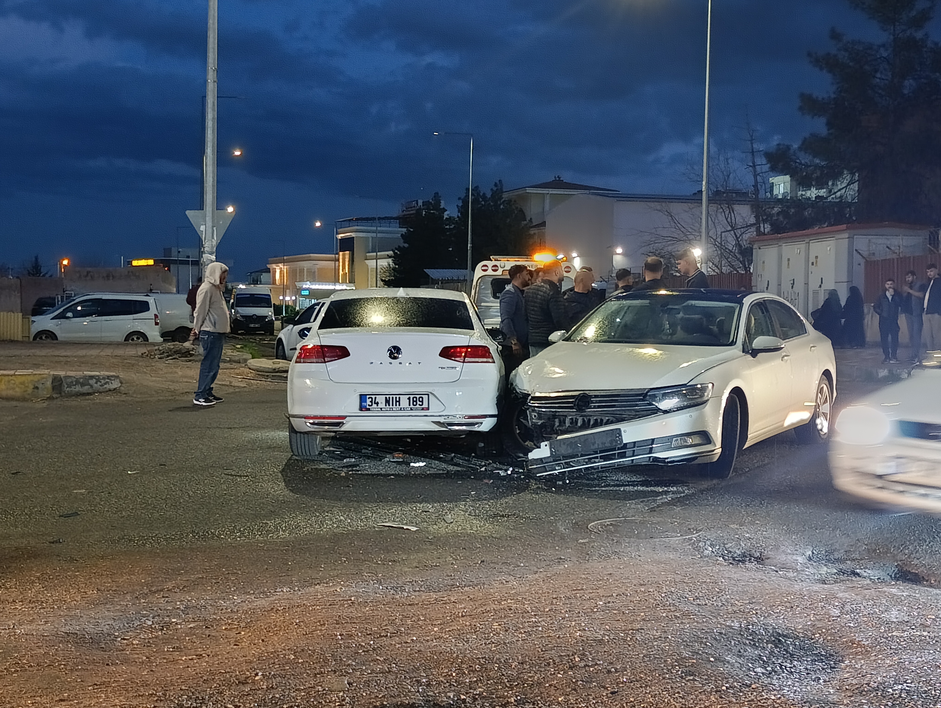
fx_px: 1252
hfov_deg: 41.2
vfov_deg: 31.6
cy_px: 354
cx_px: 470
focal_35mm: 46
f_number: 1.65
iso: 1492
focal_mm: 6.11
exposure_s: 1/14.3
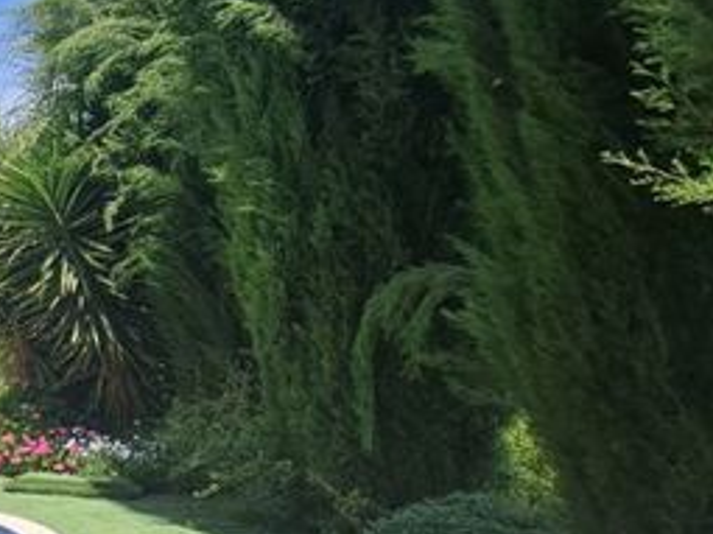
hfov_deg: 33.1
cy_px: 363
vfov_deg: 39.1
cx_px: -267
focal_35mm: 36
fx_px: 741
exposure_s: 1/1548
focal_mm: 2.2
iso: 64
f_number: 2.2
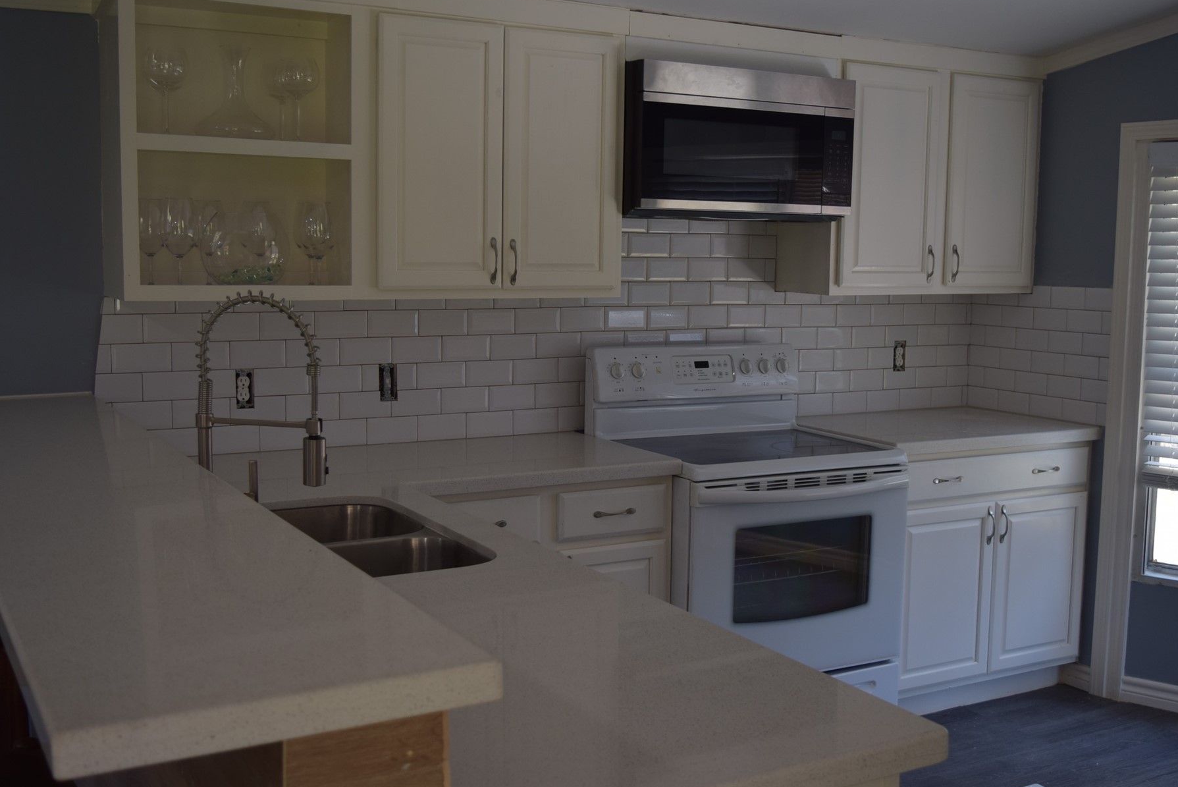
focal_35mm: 40
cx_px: 650
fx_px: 1310
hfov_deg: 48.4
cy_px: 404
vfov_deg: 33.4
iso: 200
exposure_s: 1/125
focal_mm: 22
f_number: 3.8
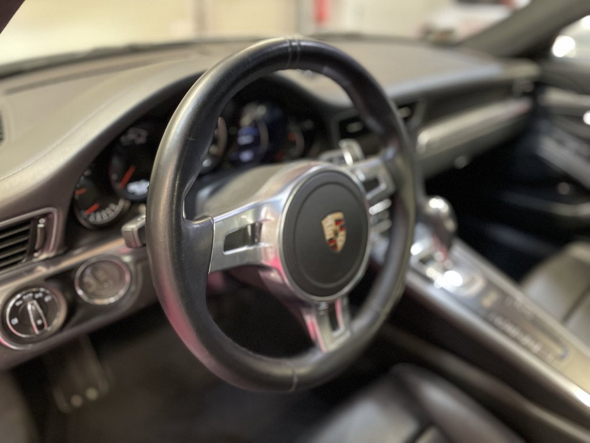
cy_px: 222
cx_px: 295
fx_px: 443
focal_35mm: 26
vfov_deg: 53.1
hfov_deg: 67.3
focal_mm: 4.2
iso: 500
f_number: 1.6
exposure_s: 1/33
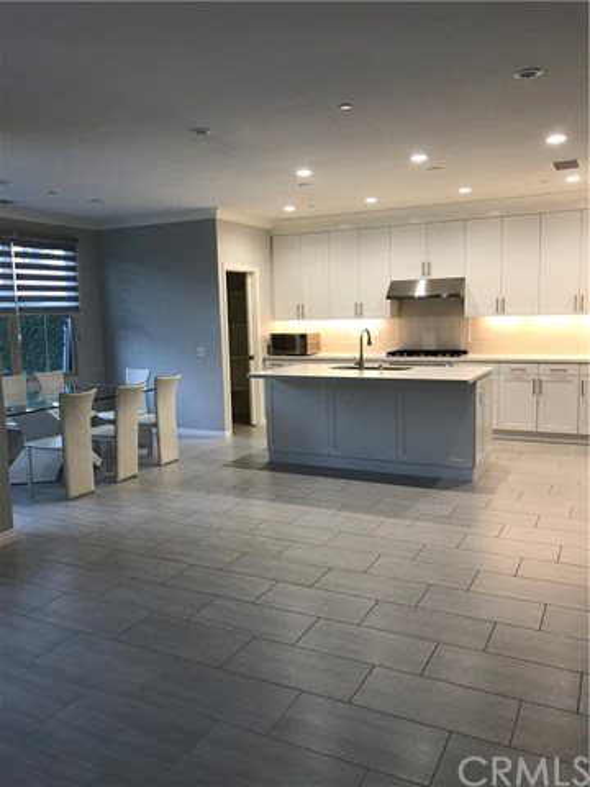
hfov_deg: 49.7
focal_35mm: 28
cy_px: 394
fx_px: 636
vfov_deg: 63.4
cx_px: 295
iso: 32
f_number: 1.8
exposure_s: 1/30
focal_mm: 3.99
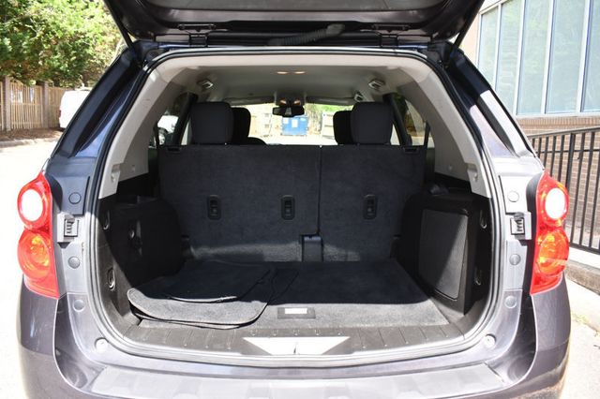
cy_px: 200
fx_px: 450
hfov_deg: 67.4
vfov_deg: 47.9
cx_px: 300
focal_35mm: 27
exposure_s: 1/250
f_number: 5.6
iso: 400
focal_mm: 18
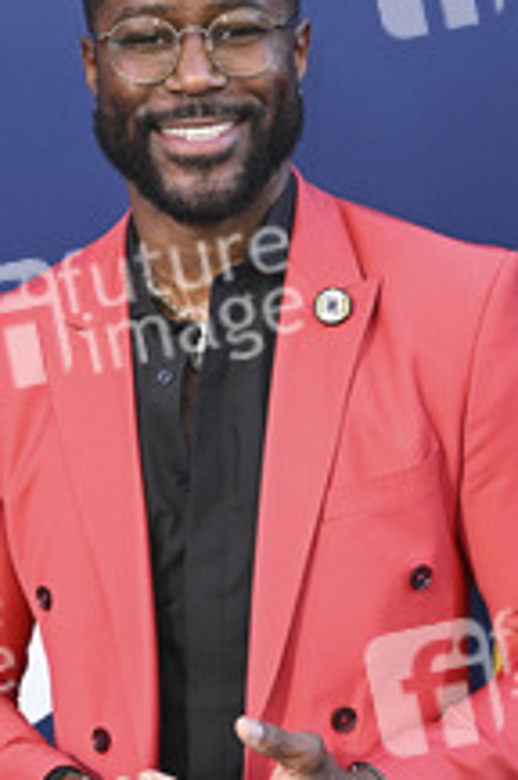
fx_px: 2273
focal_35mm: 105
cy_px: 492
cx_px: 223
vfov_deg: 19.4
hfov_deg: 13.0
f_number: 5.6
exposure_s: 1/200
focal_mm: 57
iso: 400
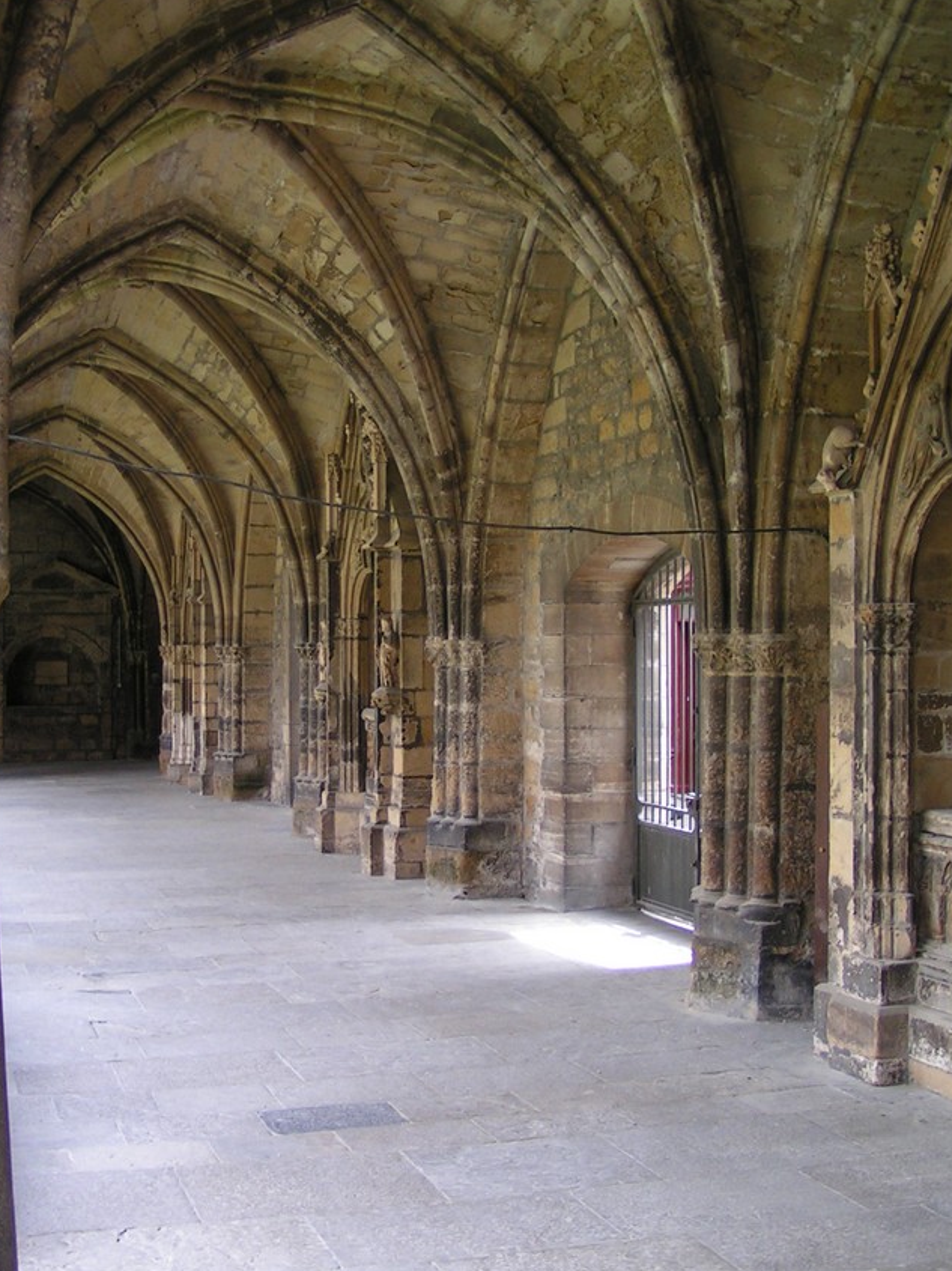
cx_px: 412
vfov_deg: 39.7
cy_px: 637
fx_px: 1761
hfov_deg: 30.2
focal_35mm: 48
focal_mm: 5.8
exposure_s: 1/40
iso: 50
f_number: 3.2
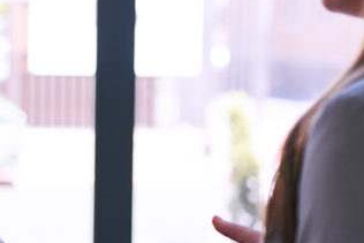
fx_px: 1639
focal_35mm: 162
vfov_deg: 8.5
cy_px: 160
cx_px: -28
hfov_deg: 12.5
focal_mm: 50
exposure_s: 1/200
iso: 320
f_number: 2.2
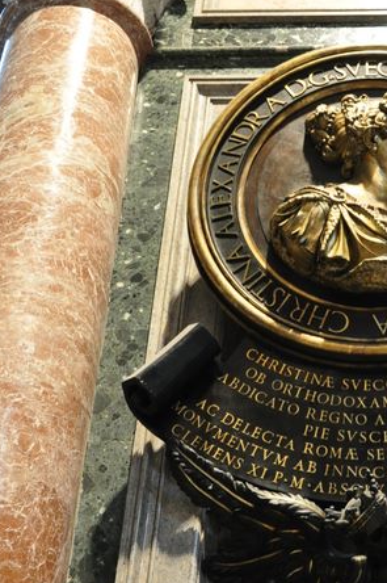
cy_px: 386
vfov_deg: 22.6
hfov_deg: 15.0
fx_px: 1455
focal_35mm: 90
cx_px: 352
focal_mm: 26
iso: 800
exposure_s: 1/5
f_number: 5
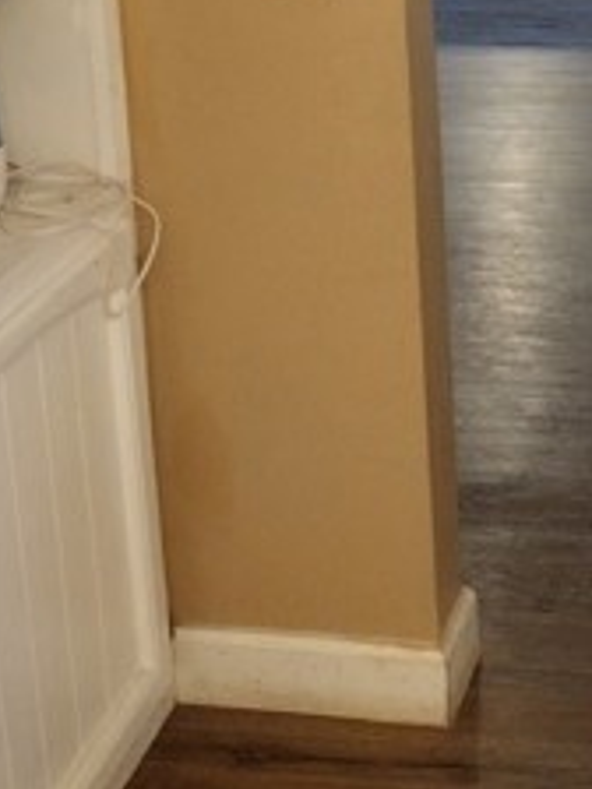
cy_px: -106
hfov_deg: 18.4
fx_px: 1756
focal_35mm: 77
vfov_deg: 23.6
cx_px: 655
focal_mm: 4.71
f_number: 1.7
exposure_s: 1/24
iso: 900
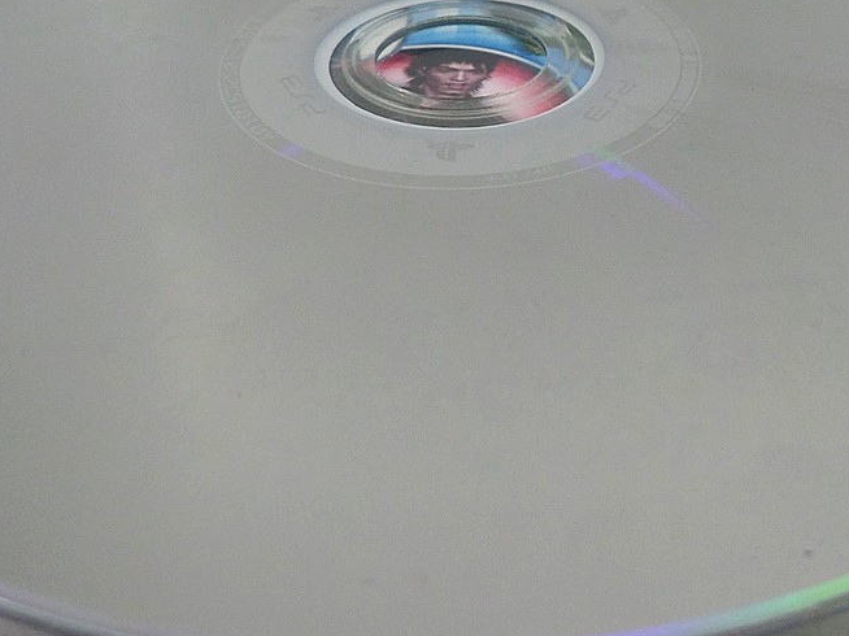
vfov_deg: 30.6
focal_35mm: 47
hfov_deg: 40.3
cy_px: 201
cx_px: 511
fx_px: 1152
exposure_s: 1/250
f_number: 3.1
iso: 80
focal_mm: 4.3
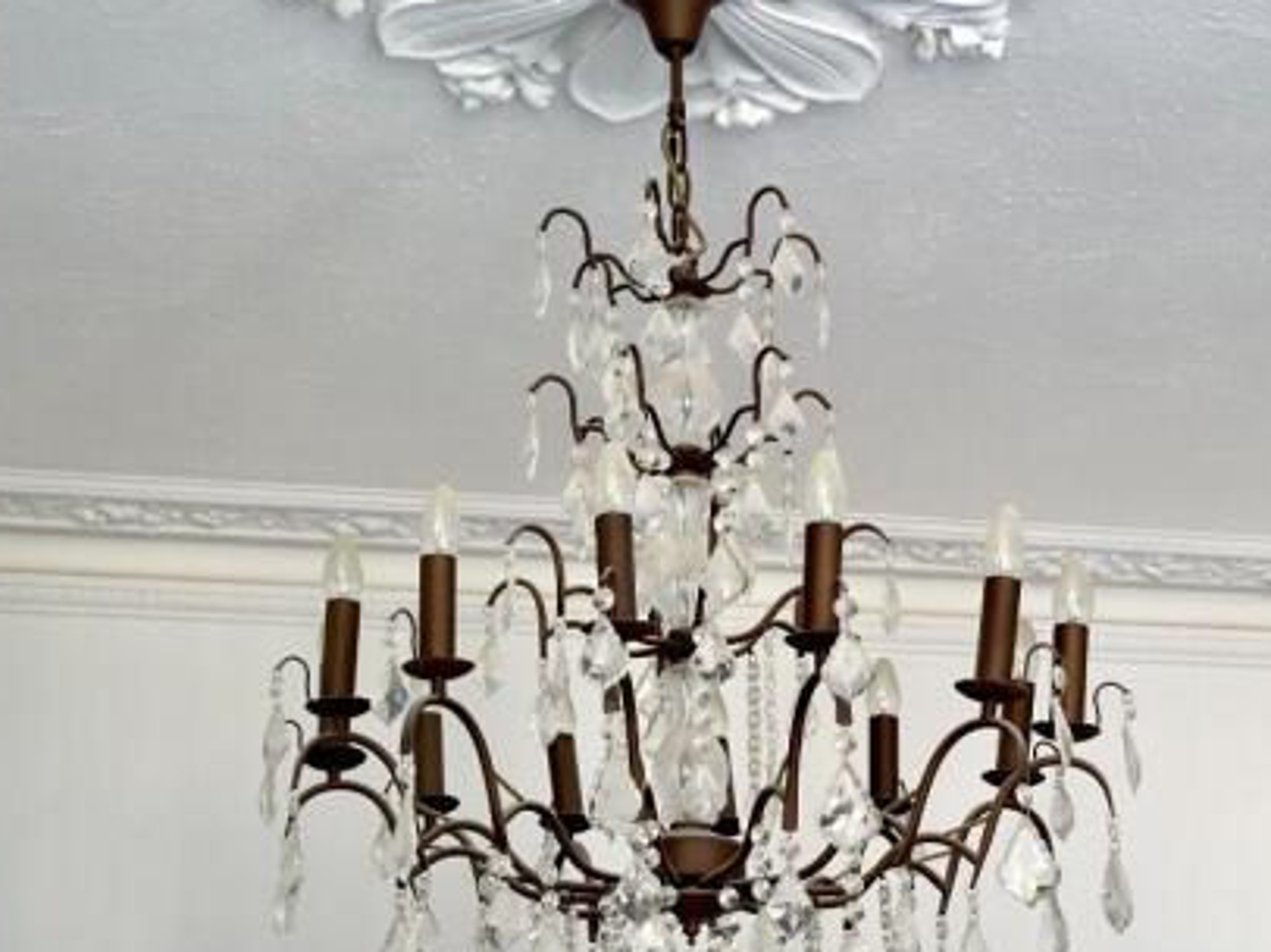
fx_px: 2532
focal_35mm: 69
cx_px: 621
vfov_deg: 21.2
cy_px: 672
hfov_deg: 28.2
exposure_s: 1/50
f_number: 1.78
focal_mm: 6.86
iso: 64
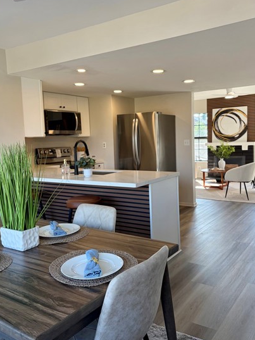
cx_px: 144
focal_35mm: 31
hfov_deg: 45.4
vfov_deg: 58.3
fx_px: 304
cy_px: 163
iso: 80
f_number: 1.6
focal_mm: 5.96
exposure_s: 1/204
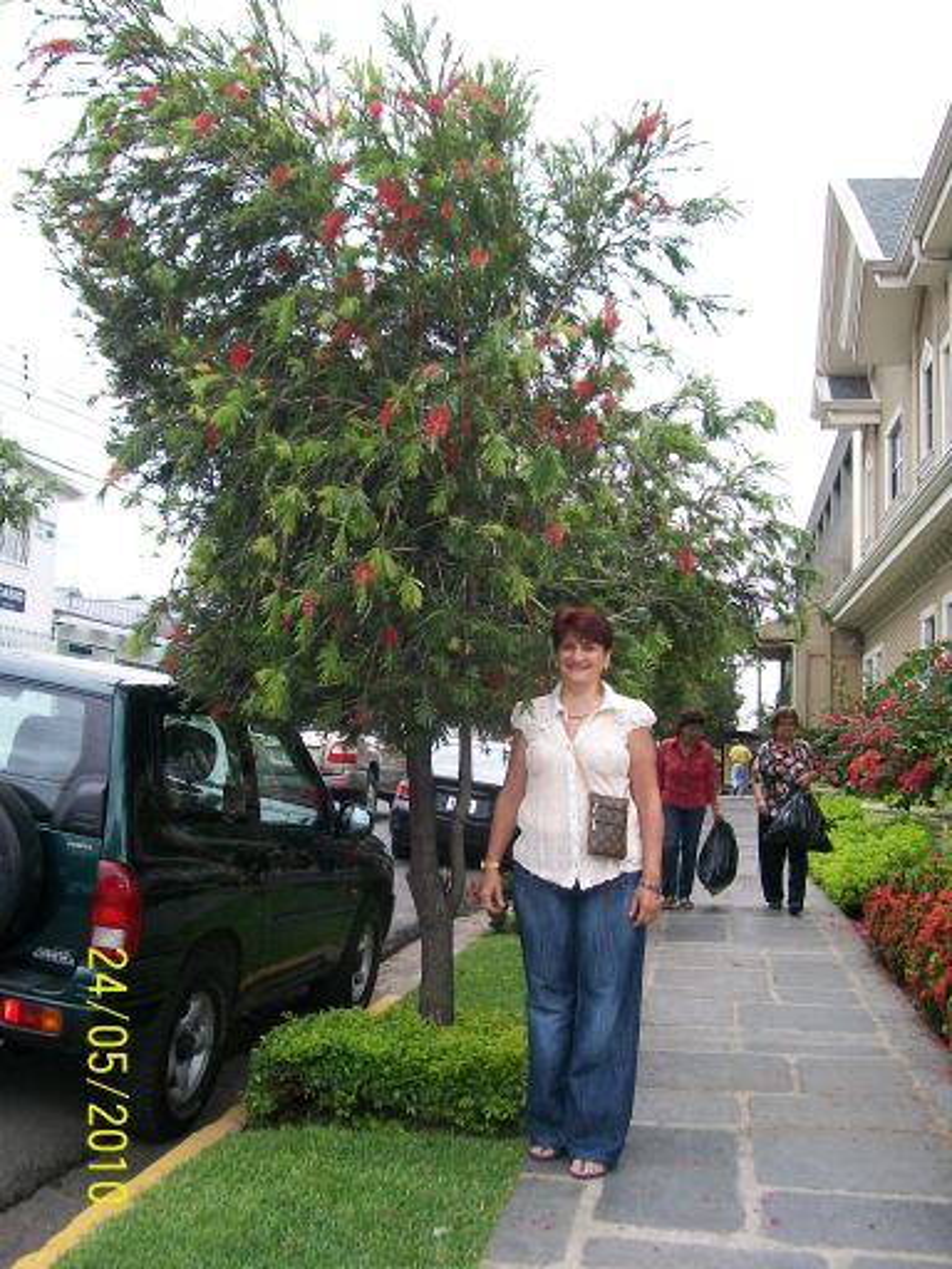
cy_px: 634
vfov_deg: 51.4
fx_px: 1320
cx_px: 476
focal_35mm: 36
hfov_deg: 39.7
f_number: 2.7
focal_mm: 6
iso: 80
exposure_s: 1/640
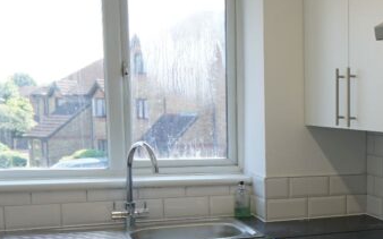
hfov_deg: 30.6
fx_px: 605
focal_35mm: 58
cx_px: 440
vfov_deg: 22.0
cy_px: 195
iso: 200
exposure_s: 1/125
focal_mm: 16
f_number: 4
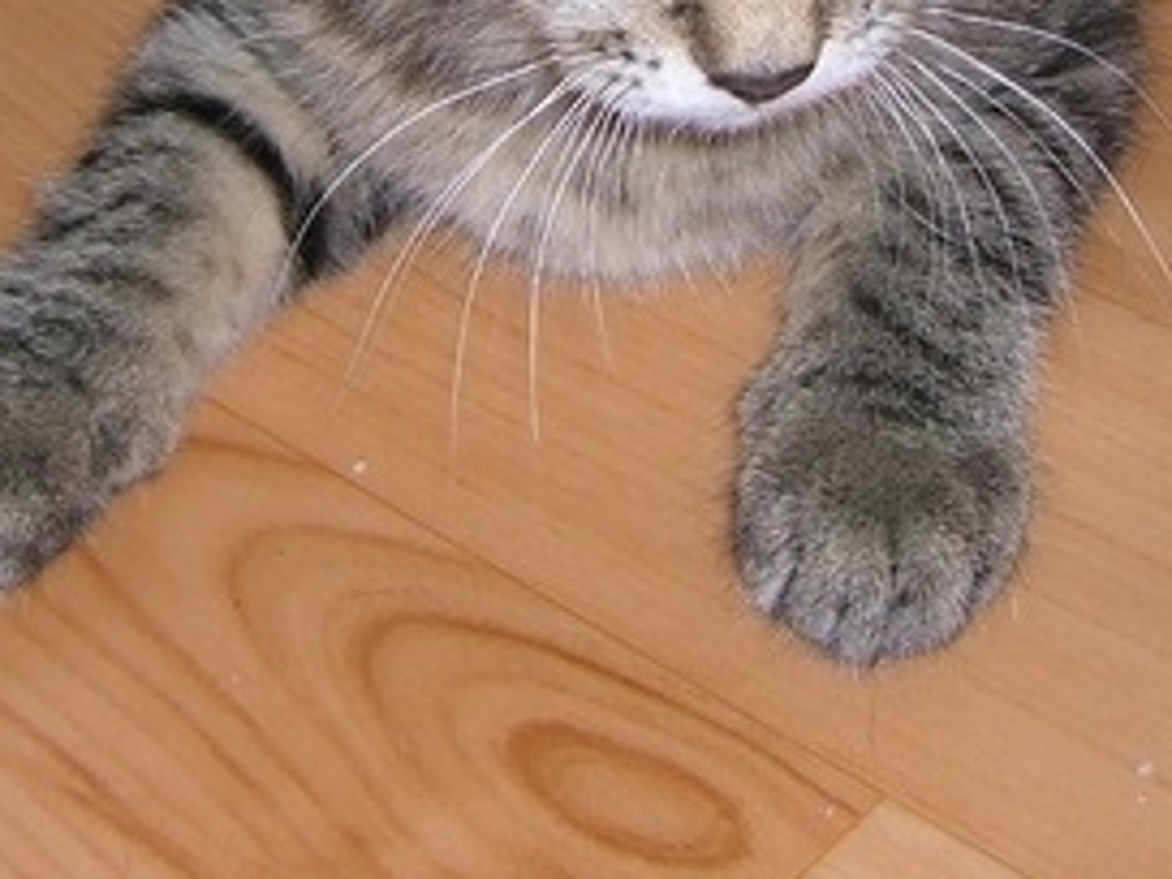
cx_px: 526
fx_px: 3386
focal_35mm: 100
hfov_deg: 19.6
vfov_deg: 14.3
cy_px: -181
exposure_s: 1/60.1
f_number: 2.9
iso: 50
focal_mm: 5.7
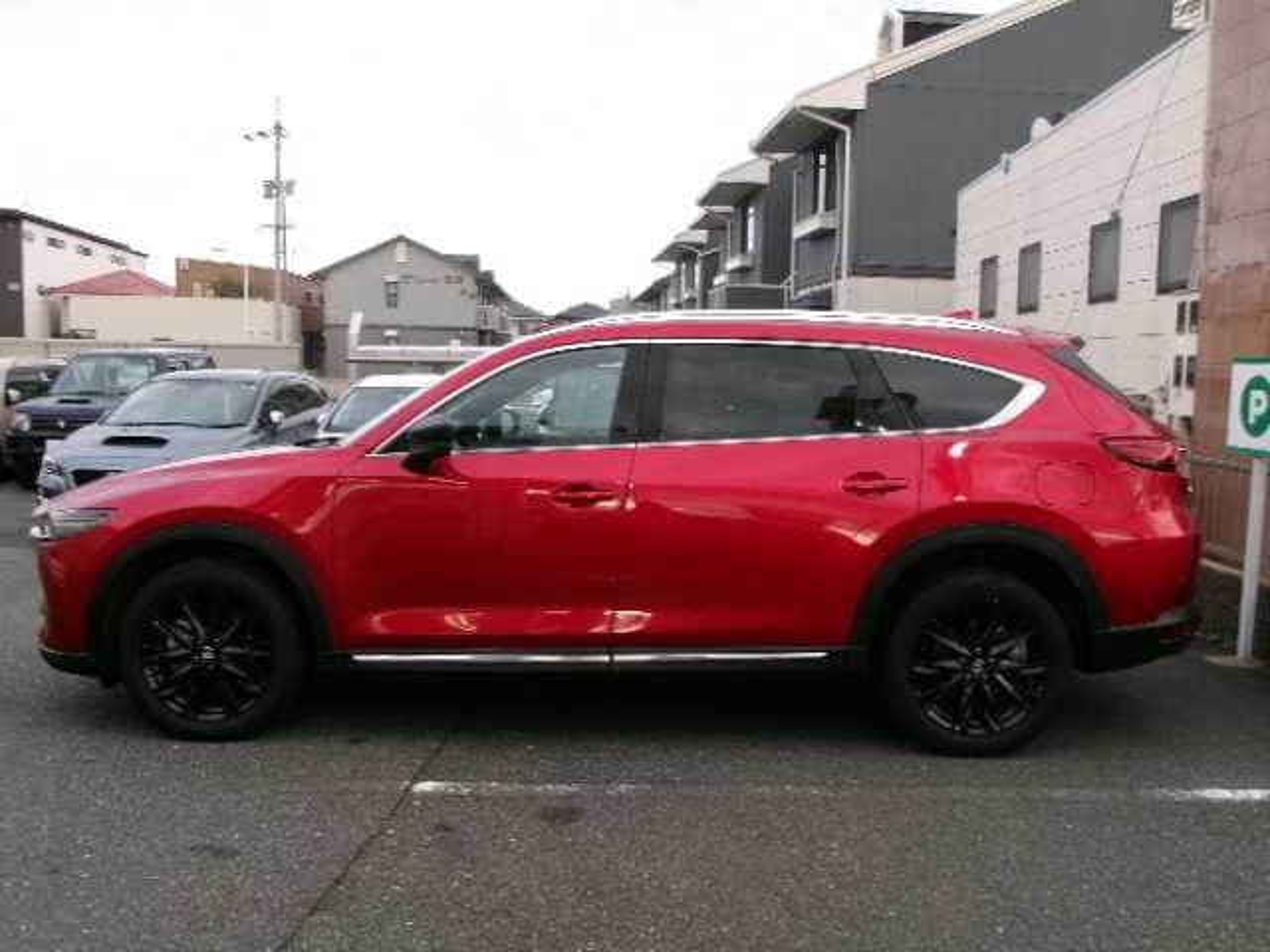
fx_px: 1321
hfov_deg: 51.4
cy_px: 476
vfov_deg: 39.7
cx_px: 635
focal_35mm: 36
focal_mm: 6.4
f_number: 4.5
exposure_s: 1/45
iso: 100
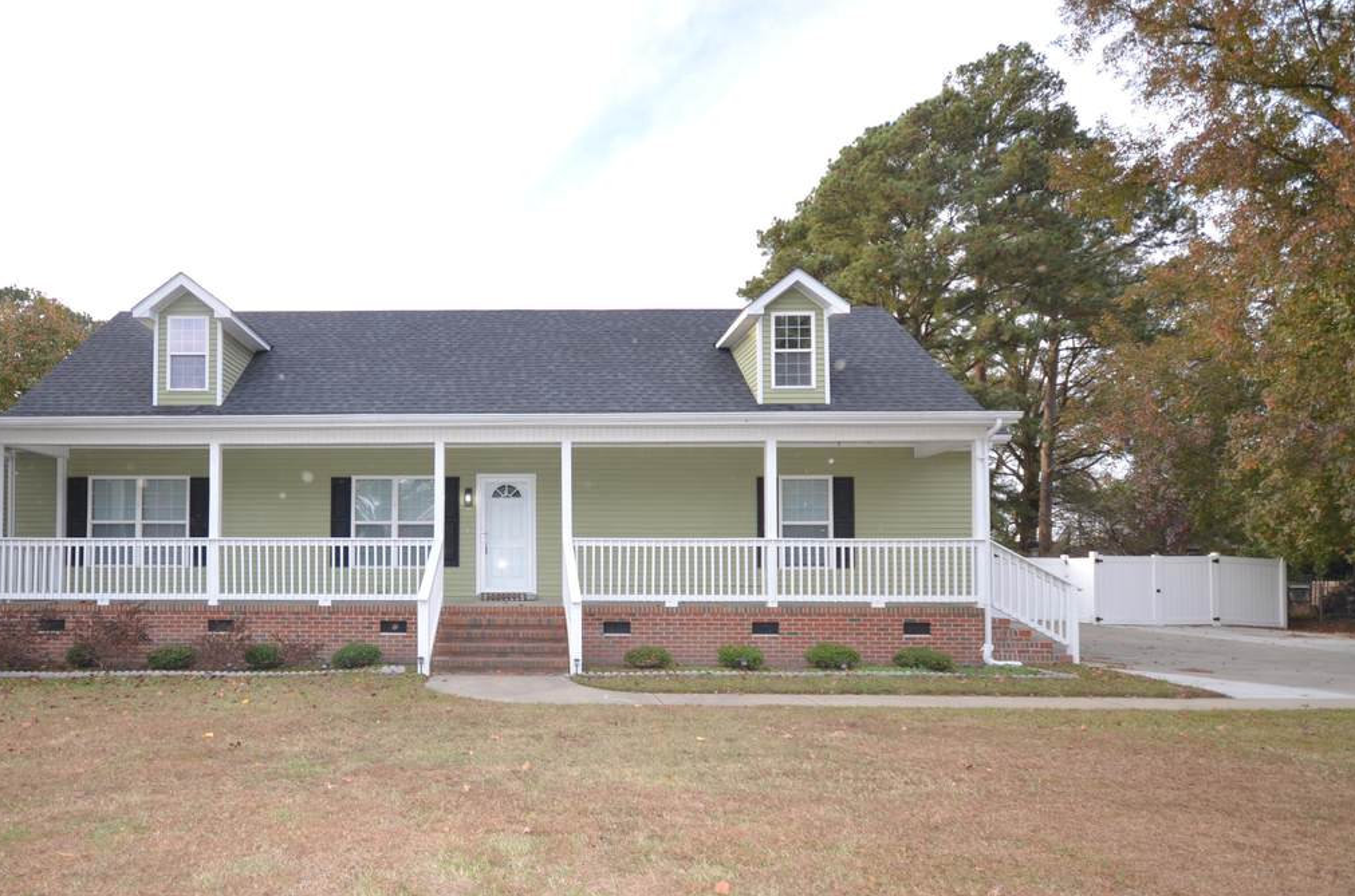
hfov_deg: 85.2
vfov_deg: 63.6
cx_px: 503
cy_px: 544
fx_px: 713
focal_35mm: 19
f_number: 5
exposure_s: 1/100
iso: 160
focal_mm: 10
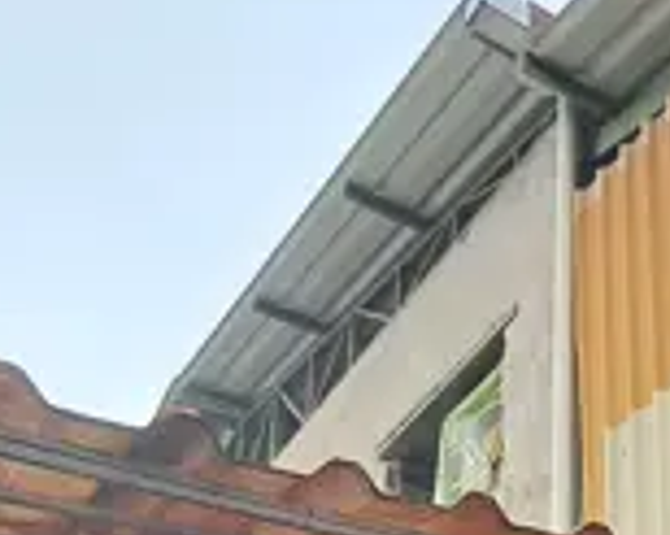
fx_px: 1209
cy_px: 809
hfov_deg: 25.7
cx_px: 914
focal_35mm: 61
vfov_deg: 21.0
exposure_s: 1/163
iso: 40
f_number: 2.2
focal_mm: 1.64
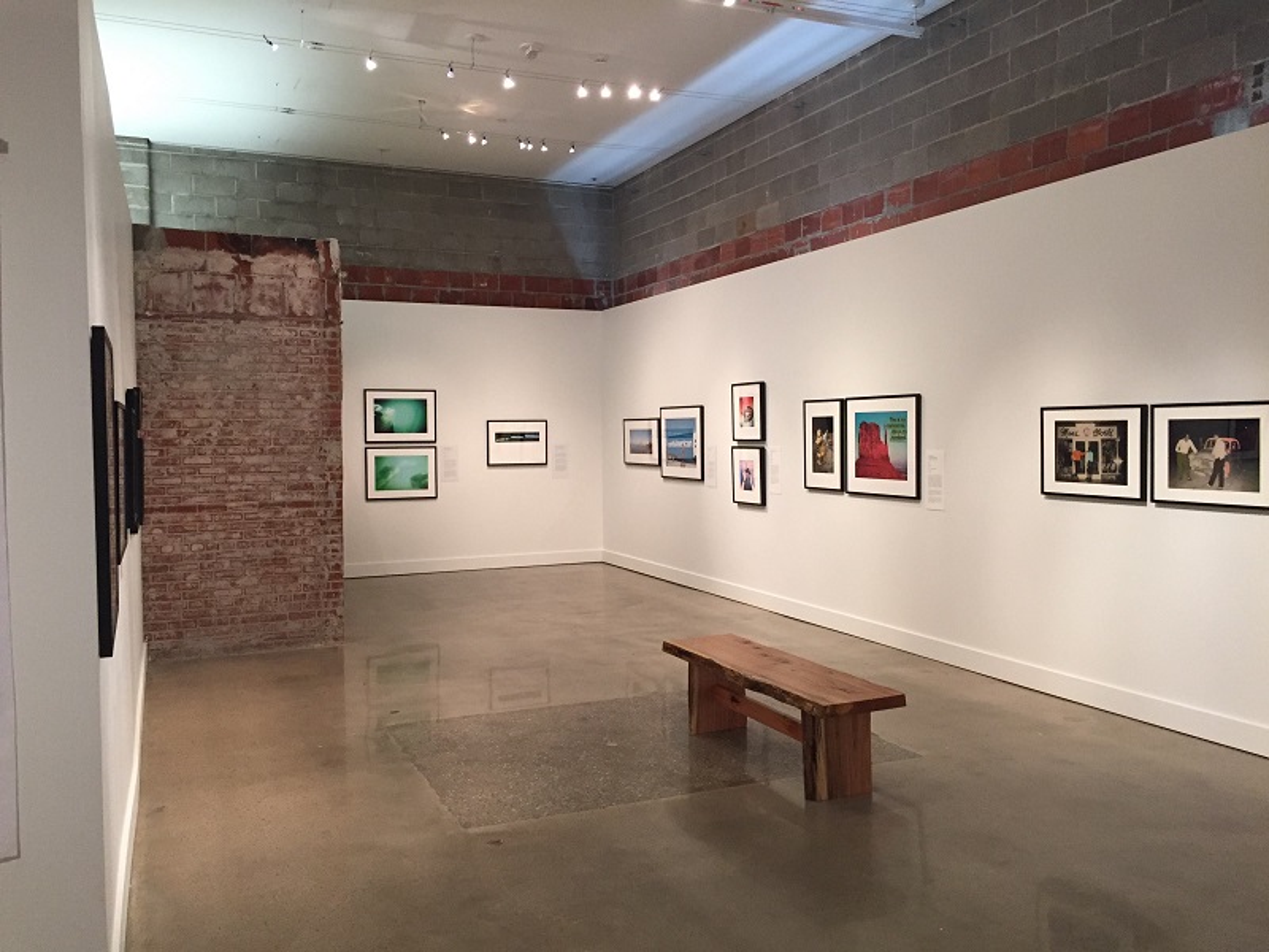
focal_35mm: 29
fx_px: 1063
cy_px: 476
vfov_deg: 48.2
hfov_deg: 61.7
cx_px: 634
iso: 160
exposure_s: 1/30
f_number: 2.2
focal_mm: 4.15
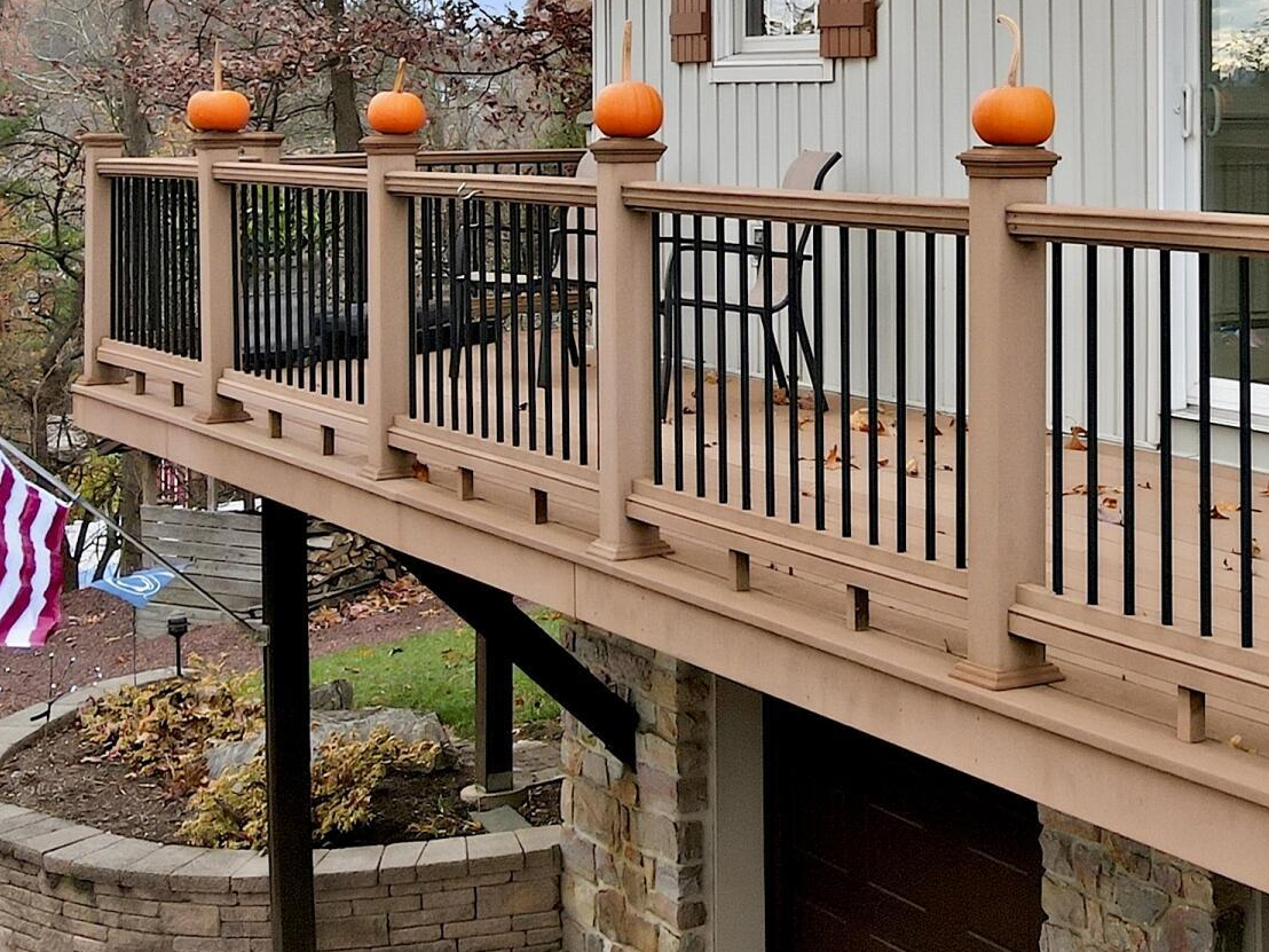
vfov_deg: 22.1
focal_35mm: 65
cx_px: 1177
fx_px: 2383
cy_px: 103
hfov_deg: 28.5
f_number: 2.8
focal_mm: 4.5
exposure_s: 1/80
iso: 100
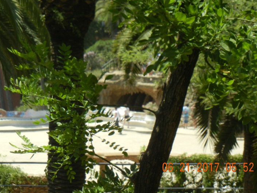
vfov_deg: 8.8
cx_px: 91
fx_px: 1247
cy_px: 56
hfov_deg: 11.8
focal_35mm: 168
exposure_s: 1/611
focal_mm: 20.9
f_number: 4.6
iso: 160
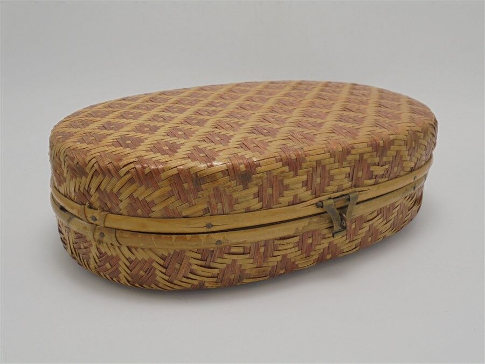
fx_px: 532
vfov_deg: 37.7
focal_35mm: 38
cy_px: 182
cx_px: 242
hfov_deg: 49.0
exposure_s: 1/30
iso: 100
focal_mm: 6.9
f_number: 4.2
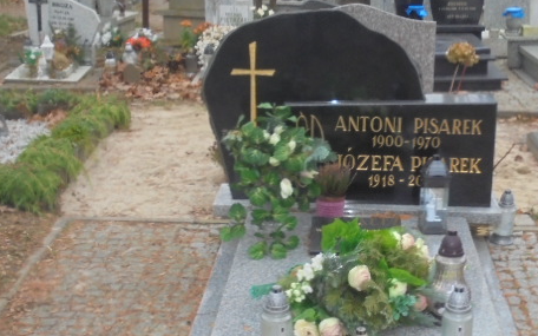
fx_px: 938
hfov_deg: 31.7
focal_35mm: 64
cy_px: 242
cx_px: 357
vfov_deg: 20.2
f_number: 4.5
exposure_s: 1/30
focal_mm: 7.8
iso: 320
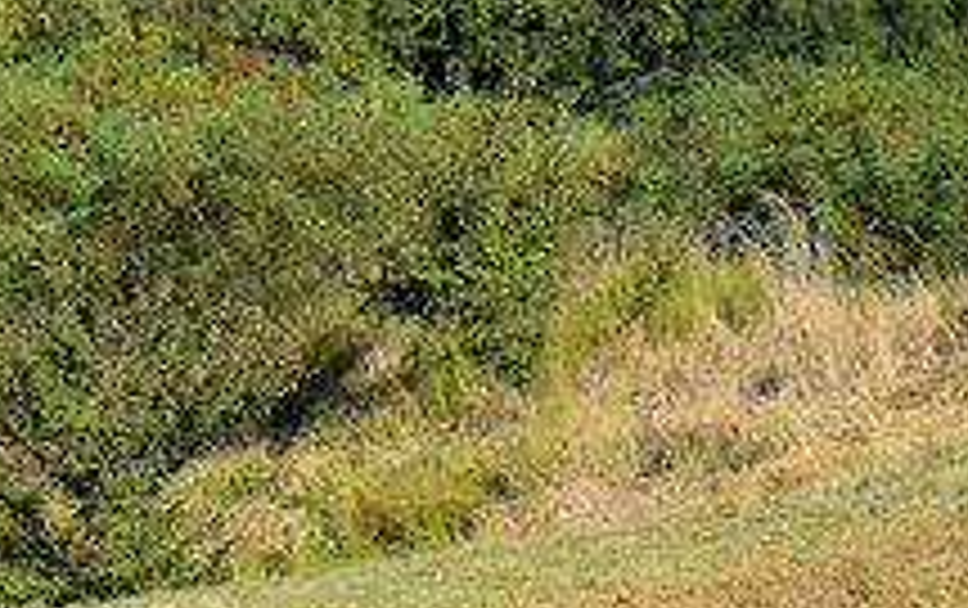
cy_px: -194
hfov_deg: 7.4
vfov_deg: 4.7
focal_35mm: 281
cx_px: -234
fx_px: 7423
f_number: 10
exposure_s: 1/2500
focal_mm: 66
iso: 2800
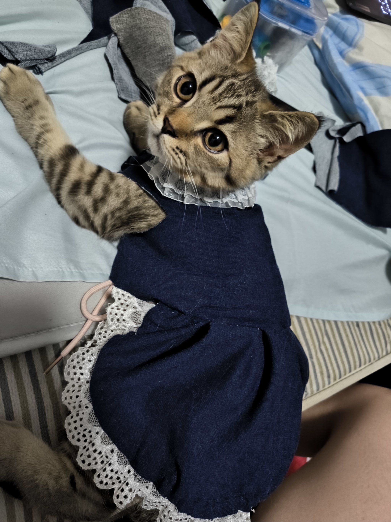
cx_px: 196
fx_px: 346
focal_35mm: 23
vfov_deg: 73.9
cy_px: 261
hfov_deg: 58.9
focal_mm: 5.35
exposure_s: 1/20
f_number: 1.7
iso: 1600
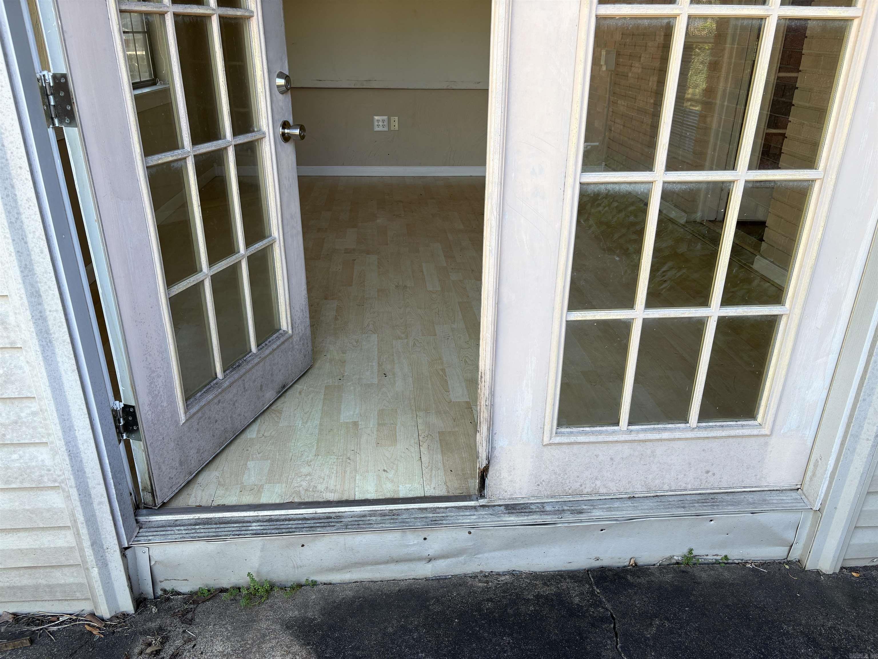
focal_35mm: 26
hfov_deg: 67.3
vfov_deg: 53.1
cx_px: 439
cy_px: 330
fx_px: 659
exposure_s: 1/121
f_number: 1.6
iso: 32
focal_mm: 5.96
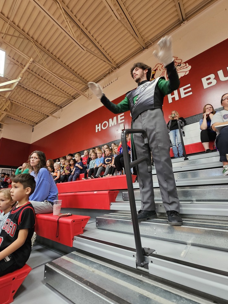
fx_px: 123
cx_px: 115
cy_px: 154
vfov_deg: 102.1
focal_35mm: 14
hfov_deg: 85.7
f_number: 2.2
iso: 250
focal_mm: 2.2
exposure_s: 1/60
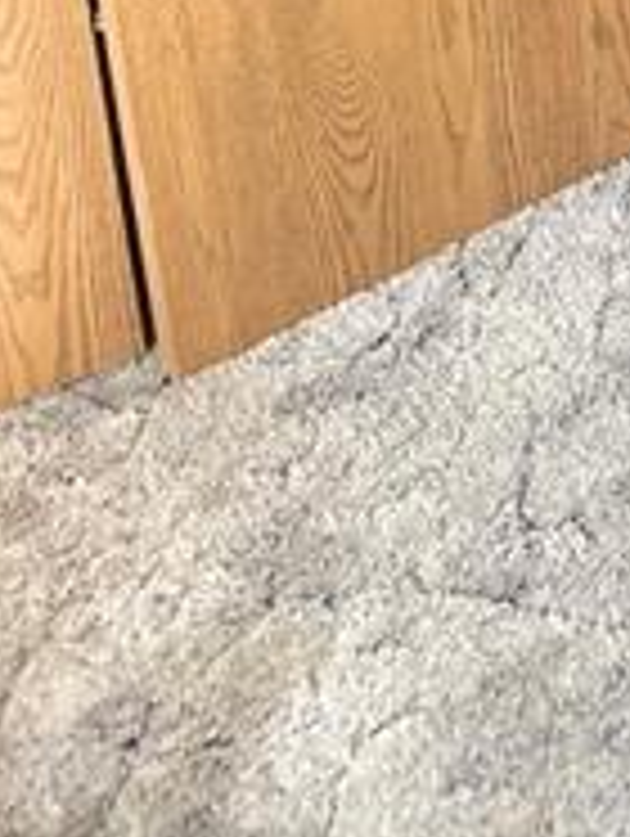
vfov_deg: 16.0
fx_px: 2397
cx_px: 1278
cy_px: -778
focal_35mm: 99
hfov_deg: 12.9
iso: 100
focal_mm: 6.86
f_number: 1.78
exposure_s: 1/121
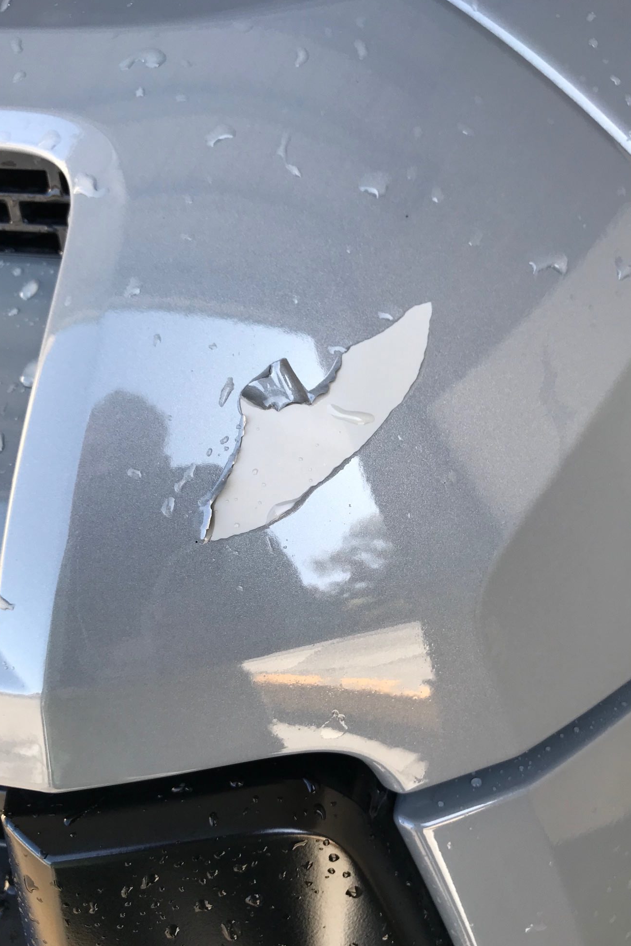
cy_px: 482
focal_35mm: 30
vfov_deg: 61.9
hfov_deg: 43.6
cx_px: 313
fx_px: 789
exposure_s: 1/208
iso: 20
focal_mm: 3.99
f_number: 1.8
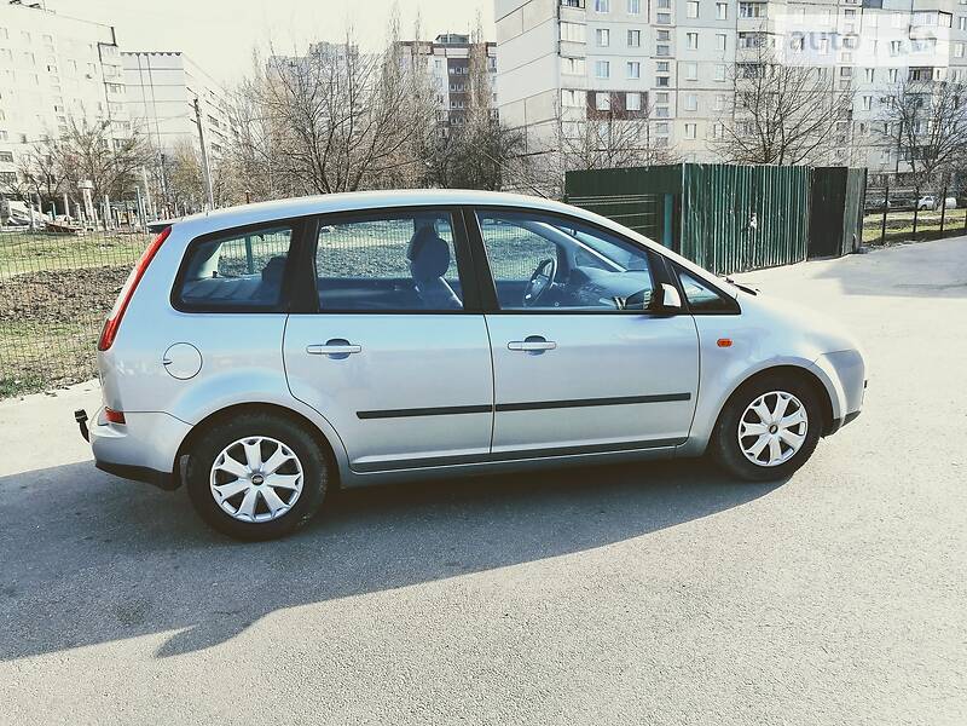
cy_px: 363
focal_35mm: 27
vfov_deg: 51.4
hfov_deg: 65.3
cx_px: 484
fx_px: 754
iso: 50
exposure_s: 1/489
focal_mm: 4
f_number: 1.8
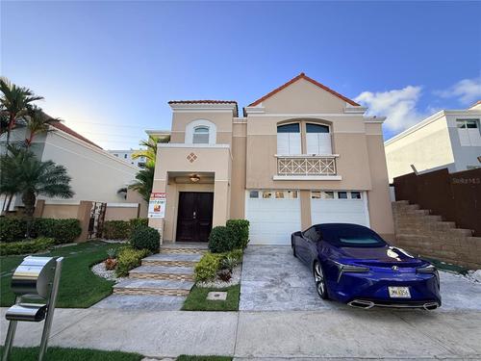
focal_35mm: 14
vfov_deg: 85.7
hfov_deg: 102.1
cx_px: 240
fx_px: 195
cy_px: 180
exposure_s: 1/830
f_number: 2.2
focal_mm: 2.22
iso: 64
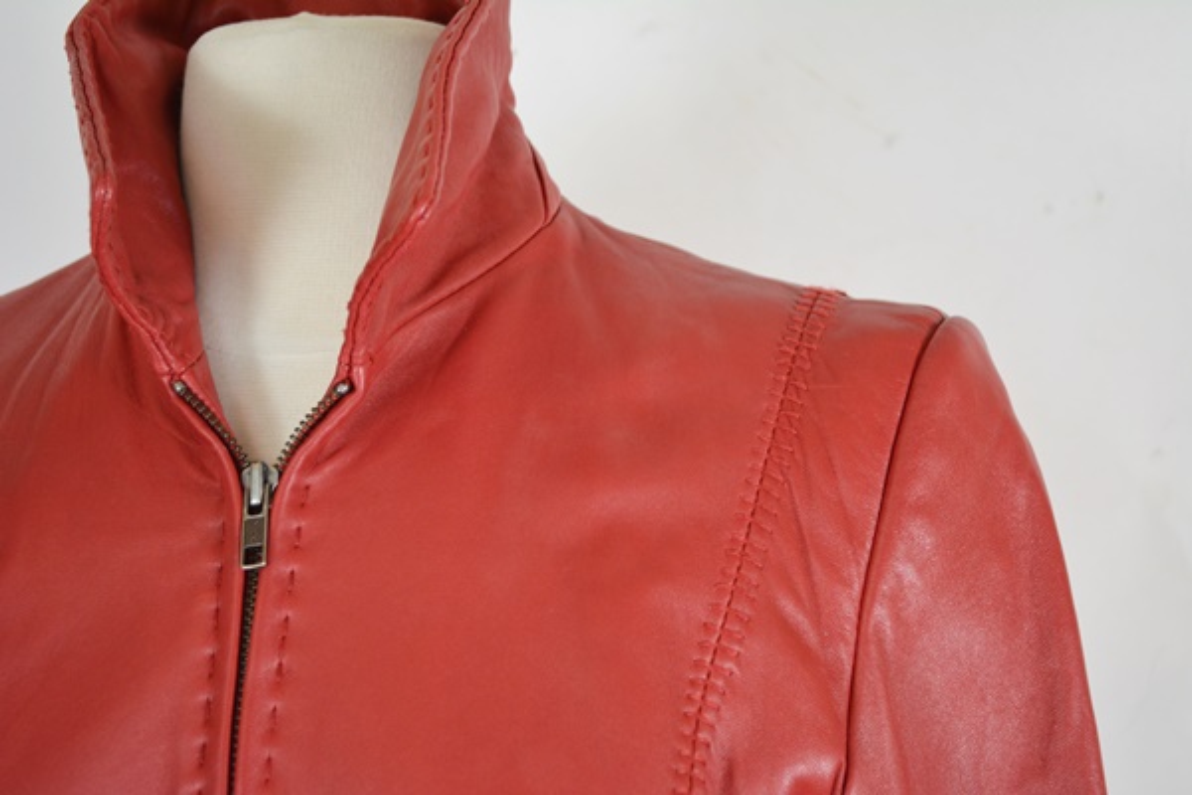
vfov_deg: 23.8
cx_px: 596
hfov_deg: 35.1
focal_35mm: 57
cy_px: 398
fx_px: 1887
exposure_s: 1/60
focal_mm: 38
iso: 640
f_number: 5
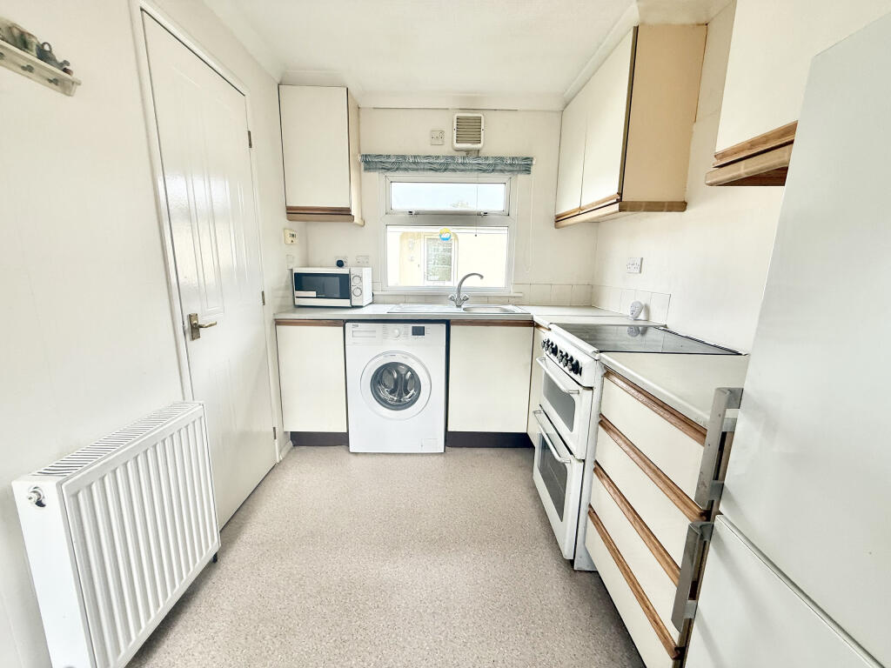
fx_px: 360
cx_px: 446
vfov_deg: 85.7
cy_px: 334
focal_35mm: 14
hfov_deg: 102.1
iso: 64
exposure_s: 1/152
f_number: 2.2
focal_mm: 2.22
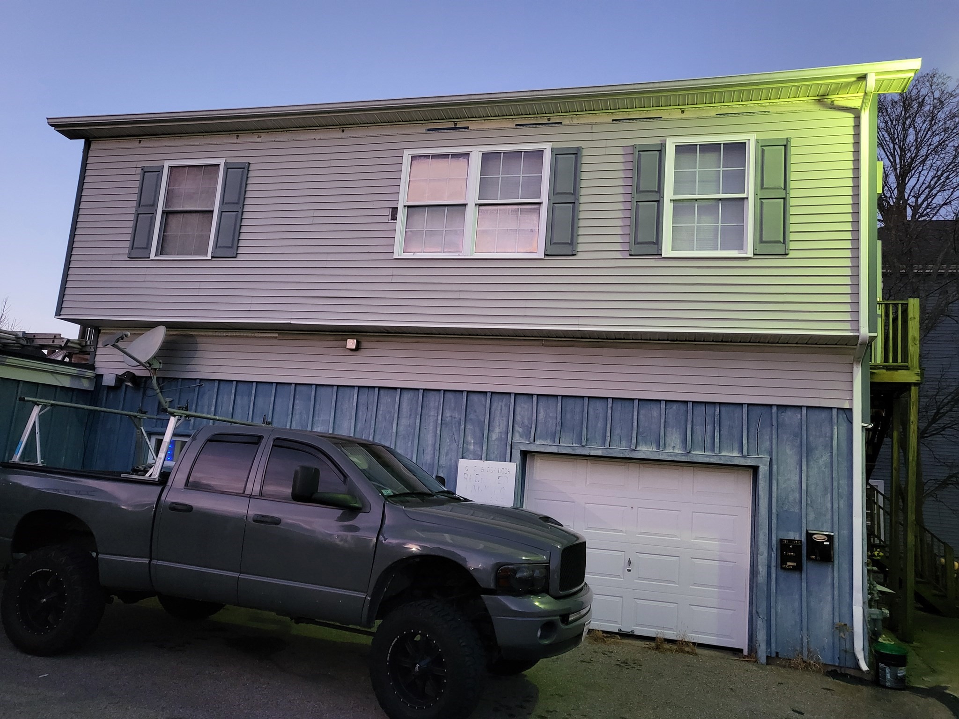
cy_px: 360
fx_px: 720
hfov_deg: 67.3
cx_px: 480
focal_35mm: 26
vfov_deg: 53.1
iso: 640
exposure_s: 1/24
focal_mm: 4.25
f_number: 1.8
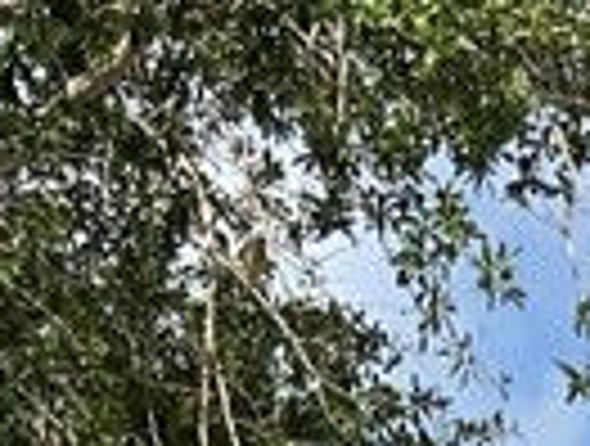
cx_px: 689
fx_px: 3863
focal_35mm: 226
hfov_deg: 8.6
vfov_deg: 5.8
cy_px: 1680
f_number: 1.8
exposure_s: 1/2227
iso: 20
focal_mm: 3
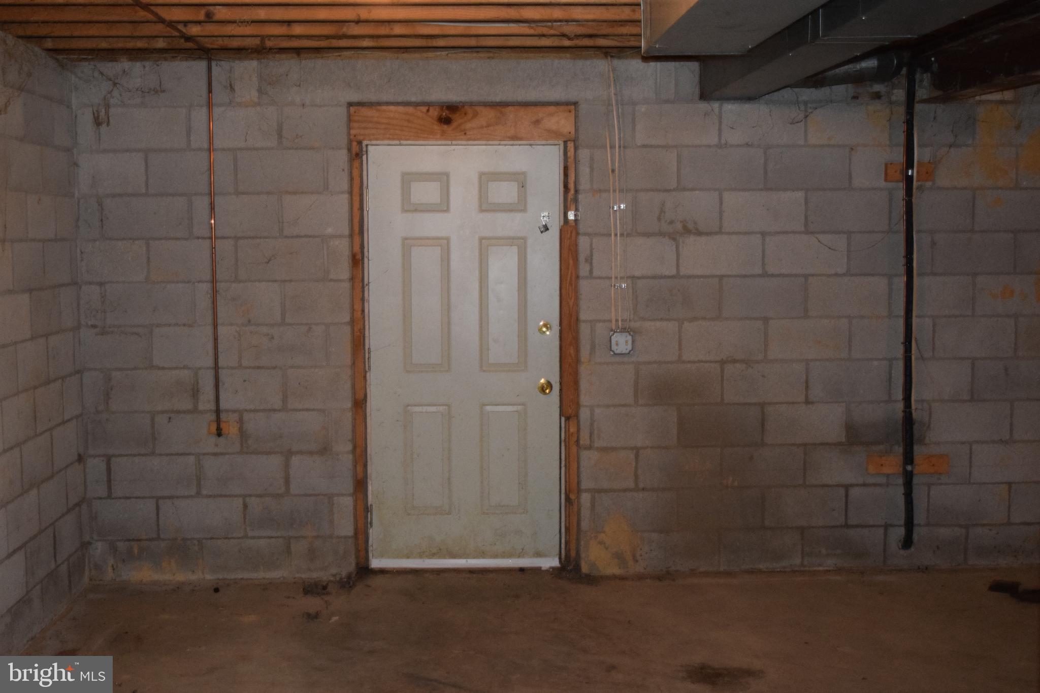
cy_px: 346
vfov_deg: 28.9
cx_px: 520
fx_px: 1343
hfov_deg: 42.3
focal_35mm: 46
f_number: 4.2
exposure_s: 1/60
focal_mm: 31
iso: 3200
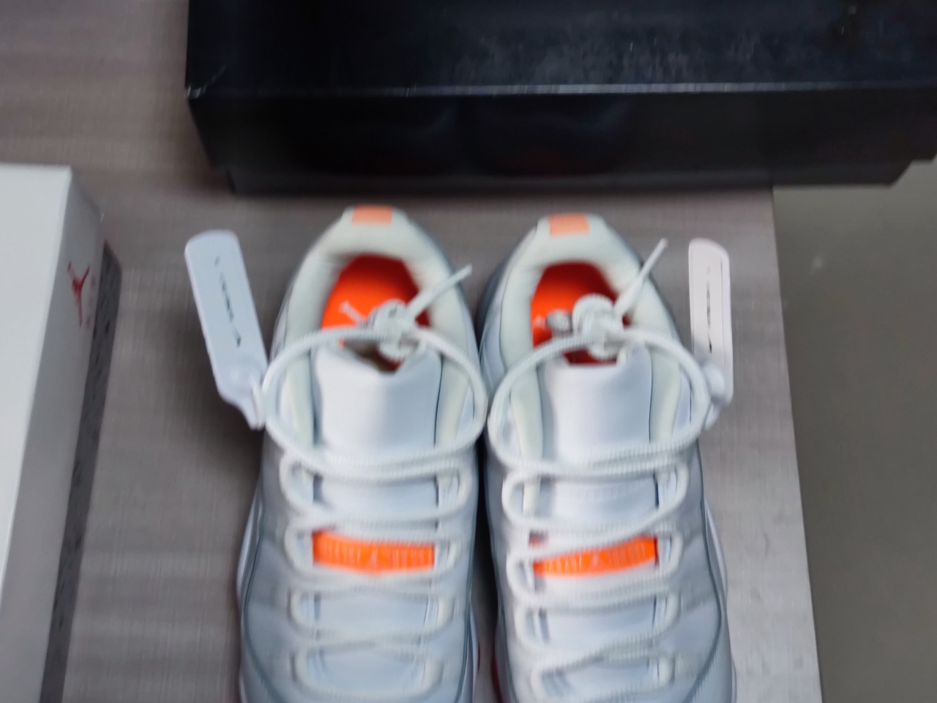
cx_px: 468
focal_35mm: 48
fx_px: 1299
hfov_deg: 39.7
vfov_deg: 30.3
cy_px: 352
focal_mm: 6.72
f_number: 1.69
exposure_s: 1/100
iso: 137
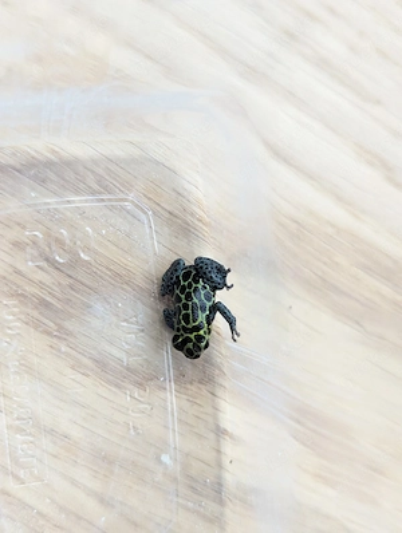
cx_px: 201
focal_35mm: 48
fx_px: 741
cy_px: 266
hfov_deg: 30.4
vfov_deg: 39.6
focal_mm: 6.81
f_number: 1.85
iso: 397
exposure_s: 1/100
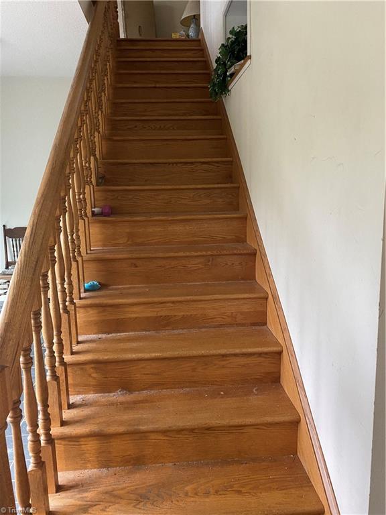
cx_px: 193
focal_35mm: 26
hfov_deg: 53.1
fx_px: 387
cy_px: 258
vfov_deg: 67.3
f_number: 1.8
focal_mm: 4.25
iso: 320
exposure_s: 1/60
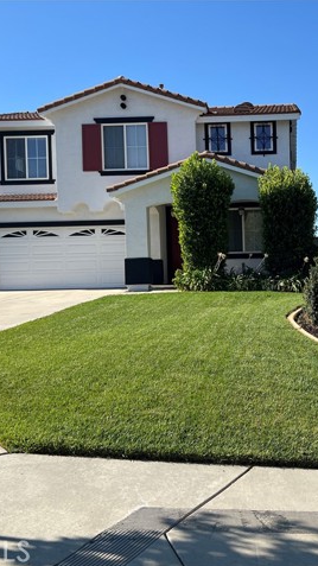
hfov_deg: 30.1
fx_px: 570
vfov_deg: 52.8
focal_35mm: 38
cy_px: 284
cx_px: 274
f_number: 1.5
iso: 50
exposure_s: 1/3165
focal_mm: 5.7
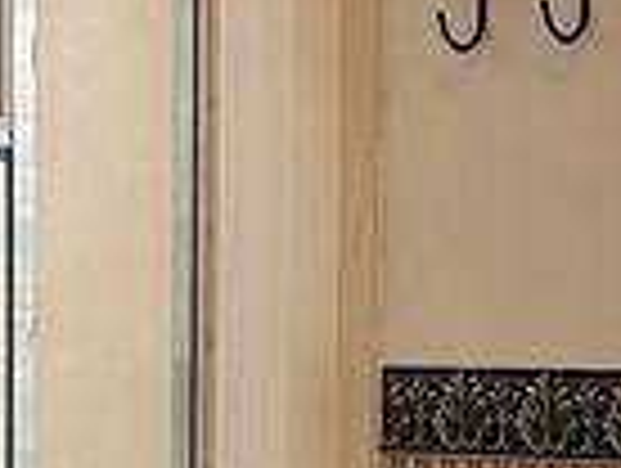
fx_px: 3199
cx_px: 495
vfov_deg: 8.3
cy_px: 450
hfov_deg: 11.1
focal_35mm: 178
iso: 100
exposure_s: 1/563
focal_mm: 6.76
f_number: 1.78
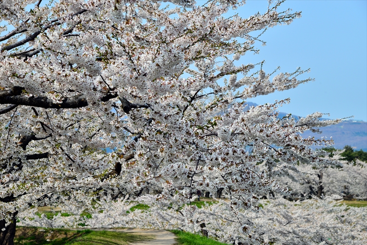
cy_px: 122
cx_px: 184
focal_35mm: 120
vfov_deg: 11.4
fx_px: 1224
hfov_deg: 17.1
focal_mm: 120
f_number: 10
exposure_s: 1/400
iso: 200
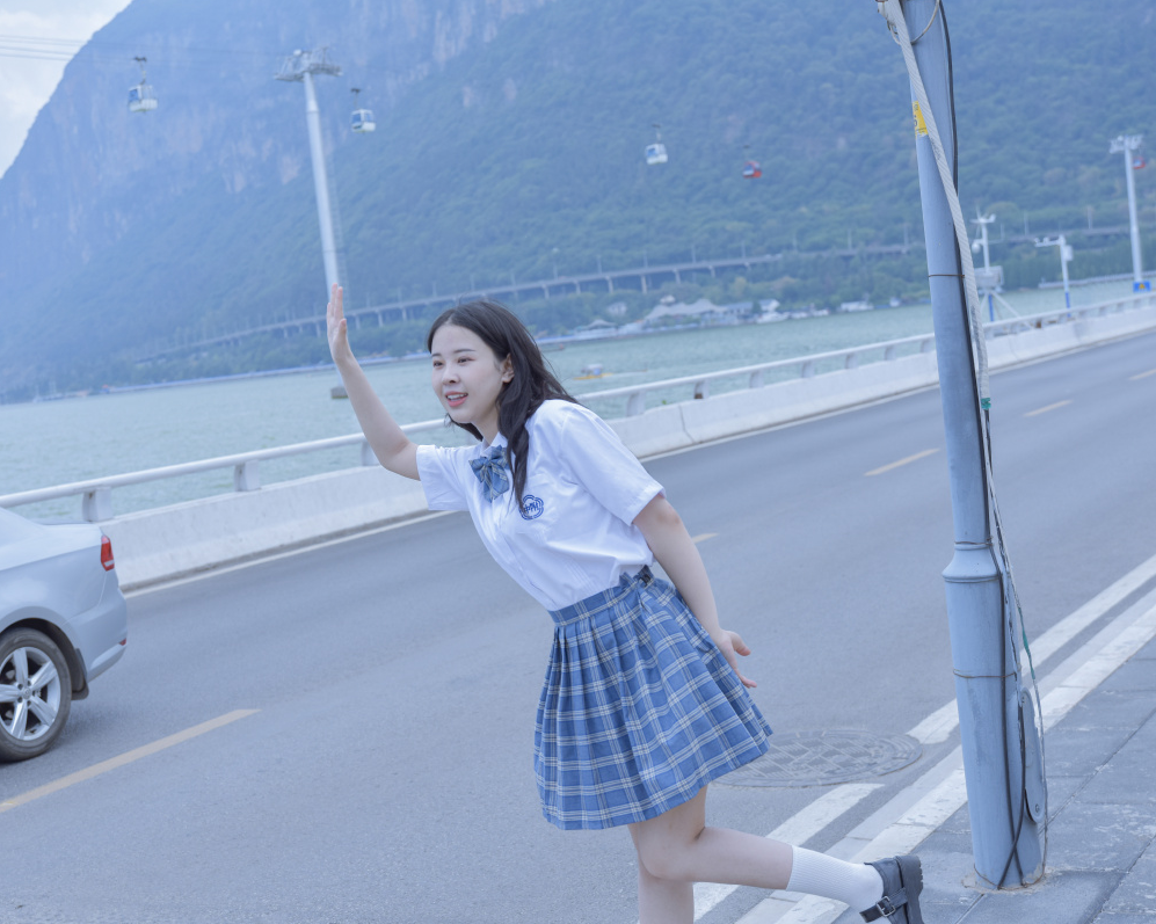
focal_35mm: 52
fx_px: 1779
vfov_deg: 29.1
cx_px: 488
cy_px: 461
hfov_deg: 35.9
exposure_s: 1/1000
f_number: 4
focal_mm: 46
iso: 200
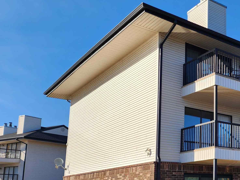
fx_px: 333
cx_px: 248
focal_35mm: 48
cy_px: 141
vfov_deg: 29.7
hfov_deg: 35.3
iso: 12
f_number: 1.8
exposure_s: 1/784
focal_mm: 6.4
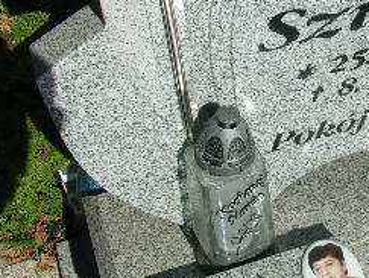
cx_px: 334
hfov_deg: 26.4
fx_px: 758
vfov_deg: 20.8
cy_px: 118
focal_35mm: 71
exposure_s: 1/170
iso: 80
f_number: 10.4
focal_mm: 4.9
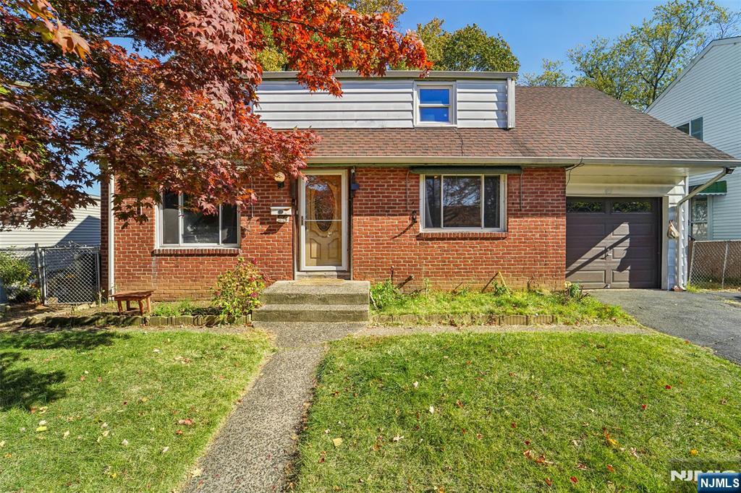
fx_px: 288
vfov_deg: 81.2
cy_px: 246
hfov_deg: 104.3
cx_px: 370
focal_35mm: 14
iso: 400
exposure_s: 1/640
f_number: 8
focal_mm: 14
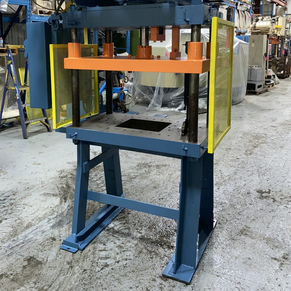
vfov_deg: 47.5
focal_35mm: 34
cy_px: 93
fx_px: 323
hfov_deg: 48.4
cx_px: 131
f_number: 1.8
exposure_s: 1/17
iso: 64
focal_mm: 4.25
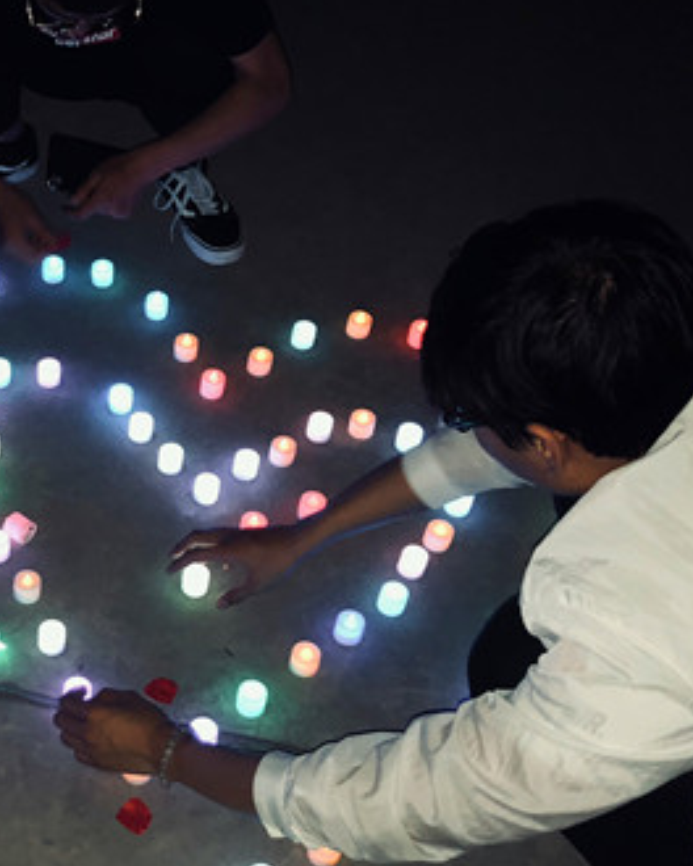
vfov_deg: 35.2
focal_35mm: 53
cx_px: 50
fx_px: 1359
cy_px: 530
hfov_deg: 27.4
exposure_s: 1/60
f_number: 1.8
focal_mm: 3.99
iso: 200
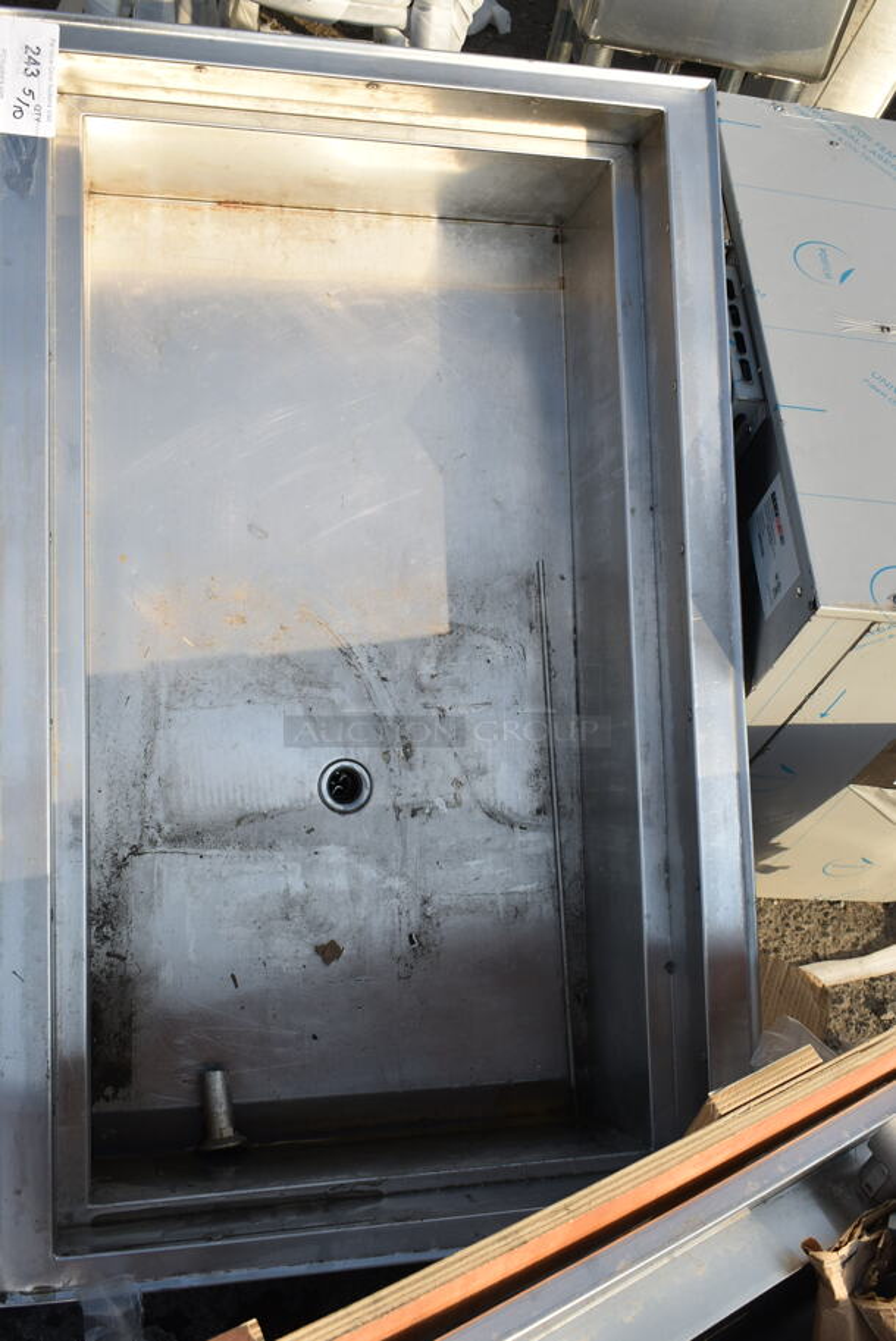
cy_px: 670
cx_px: 448
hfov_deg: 36.9
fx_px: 1342
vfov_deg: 53.1
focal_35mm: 36
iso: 100
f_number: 7.1
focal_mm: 24
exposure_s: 1/200
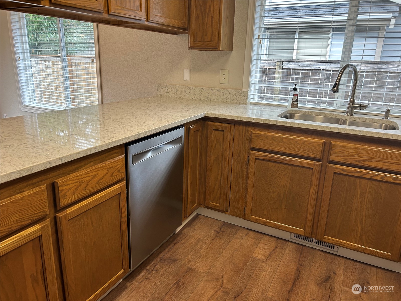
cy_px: 150
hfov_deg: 67.3
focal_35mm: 26
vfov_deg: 53.1
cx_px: 200
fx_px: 301
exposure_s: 1/120
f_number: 1.5
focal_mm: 5.7
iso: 80
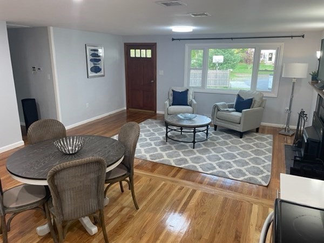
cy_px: 122
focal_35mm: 26
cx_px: 162
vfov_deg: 53.1
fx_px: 243
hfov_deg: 67.3
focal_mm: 4.2
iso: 125
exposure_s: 1/60
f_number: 1.6
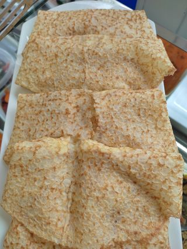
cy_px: 124
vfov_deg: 67.3
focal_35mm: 26
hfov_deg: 53.1
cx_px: 94
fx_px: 187
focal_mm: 4.74
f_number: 1.79
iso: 100
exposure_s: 1/129
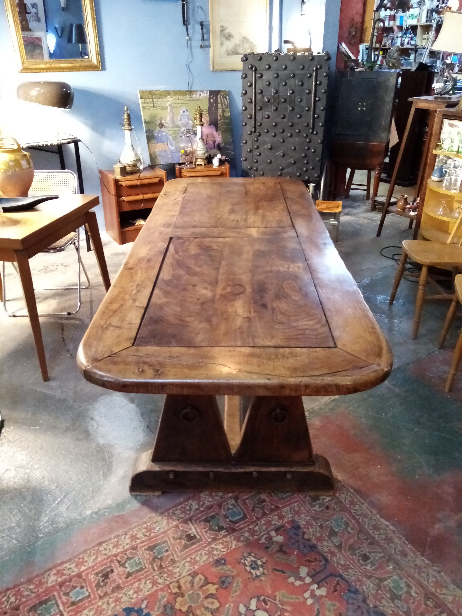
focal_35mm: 26
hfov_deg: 53.1
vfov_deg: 67.3
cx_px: 231
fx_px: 463
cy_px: 308
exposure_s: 1/20
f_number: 1.8
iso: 877
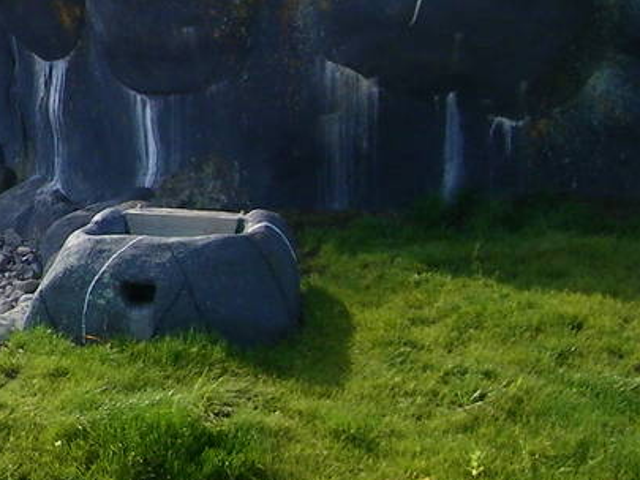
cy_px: 87
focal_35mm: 158
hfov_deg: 12.0
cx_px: -294
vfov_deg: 9.4
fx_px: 2922
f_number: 7.6
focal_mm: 7.1
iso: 80
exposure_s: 1/160
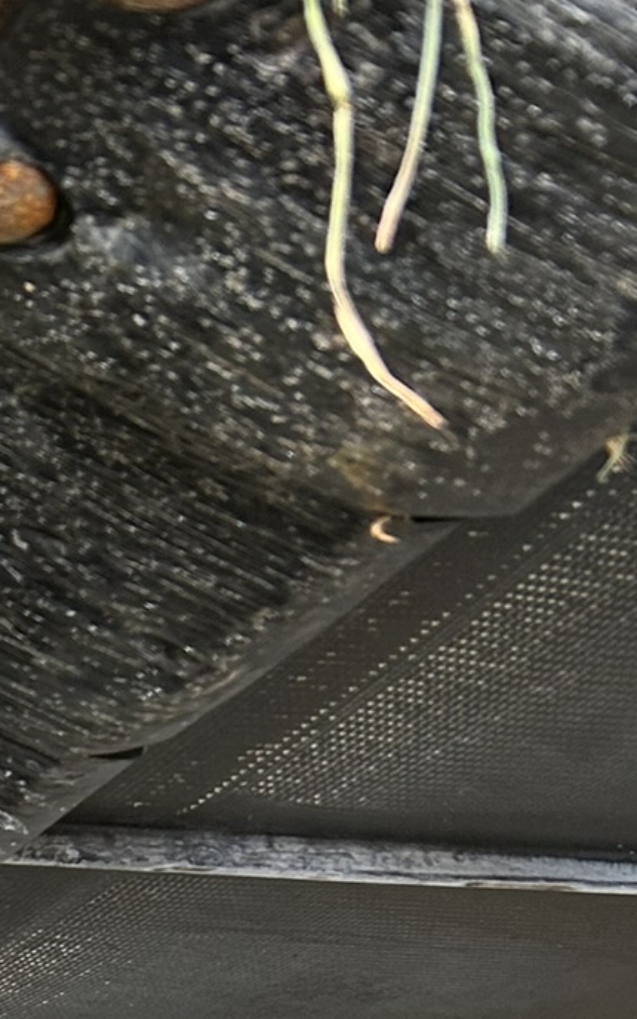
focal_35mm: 82
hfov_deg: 14.3
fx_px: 2278
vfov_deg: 23.0
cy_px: 1246
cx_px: -458
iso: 125
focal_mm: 5.7
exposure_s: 1/64
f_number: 1.5
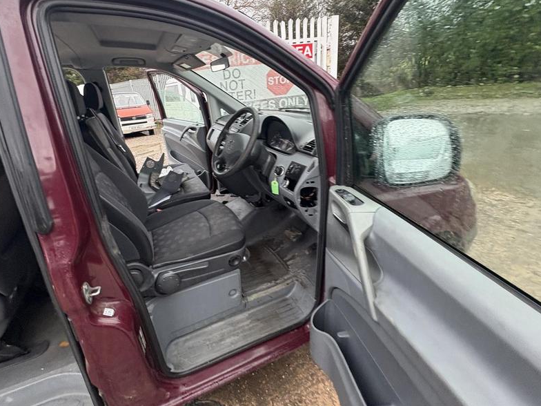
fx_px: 250
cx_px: 235
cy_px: 175
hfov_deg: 94.0
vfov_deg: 77.7
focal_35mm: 16
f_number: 2.2
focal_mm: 2.22
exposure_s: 1/60
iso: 250
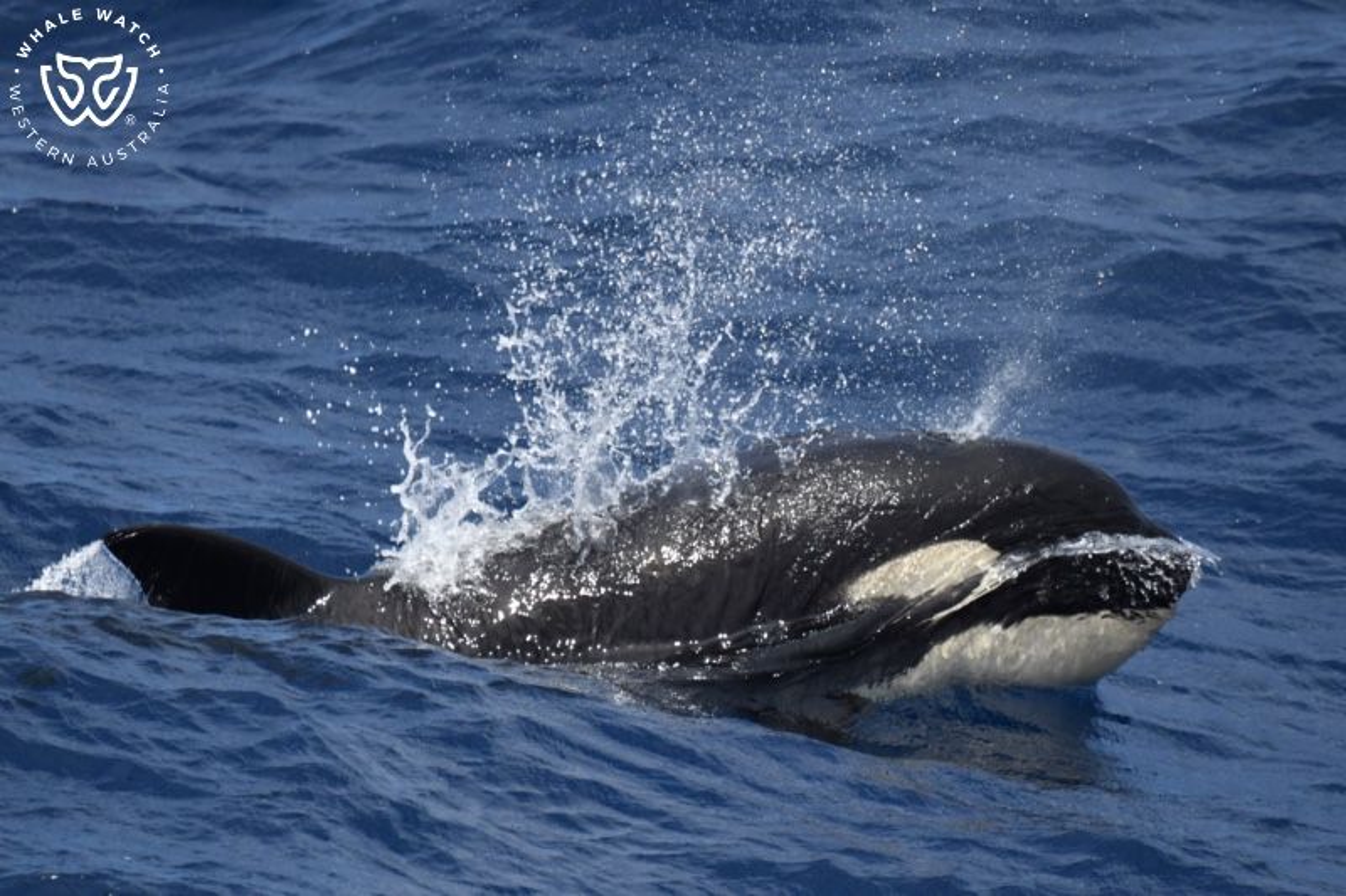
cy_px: 448
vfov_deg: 2.3
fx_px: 22427
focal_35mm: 600
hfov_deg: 3.4
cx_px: 673
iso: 1000
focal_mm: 600
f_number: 6.3
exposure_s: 1/8000
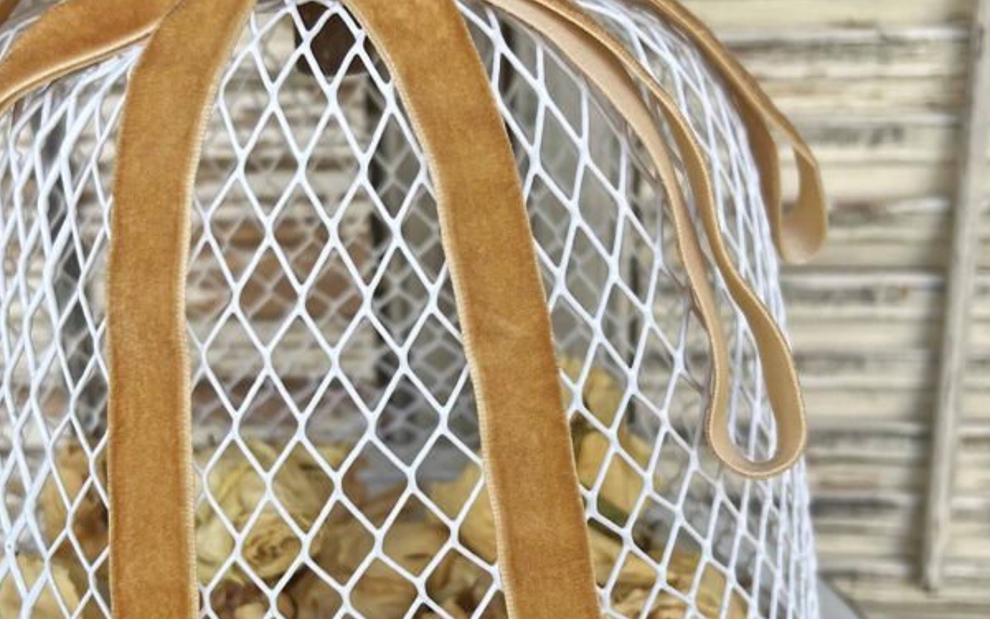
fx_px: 1268
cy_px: 447
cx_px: 398
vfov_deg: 27.1
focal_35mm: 47
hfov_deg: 42.4
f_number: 1.5
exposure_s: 1/207
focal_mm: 5.7
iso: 40
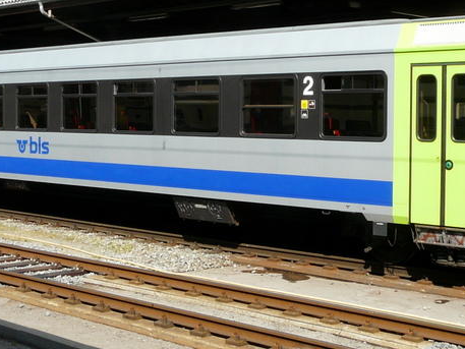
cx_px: 272
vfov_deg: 21.0
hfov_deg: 27.7
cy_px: 153
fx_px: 941
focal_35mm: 70
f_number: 5.6
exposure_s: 1/320
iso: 100
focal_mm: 5.2
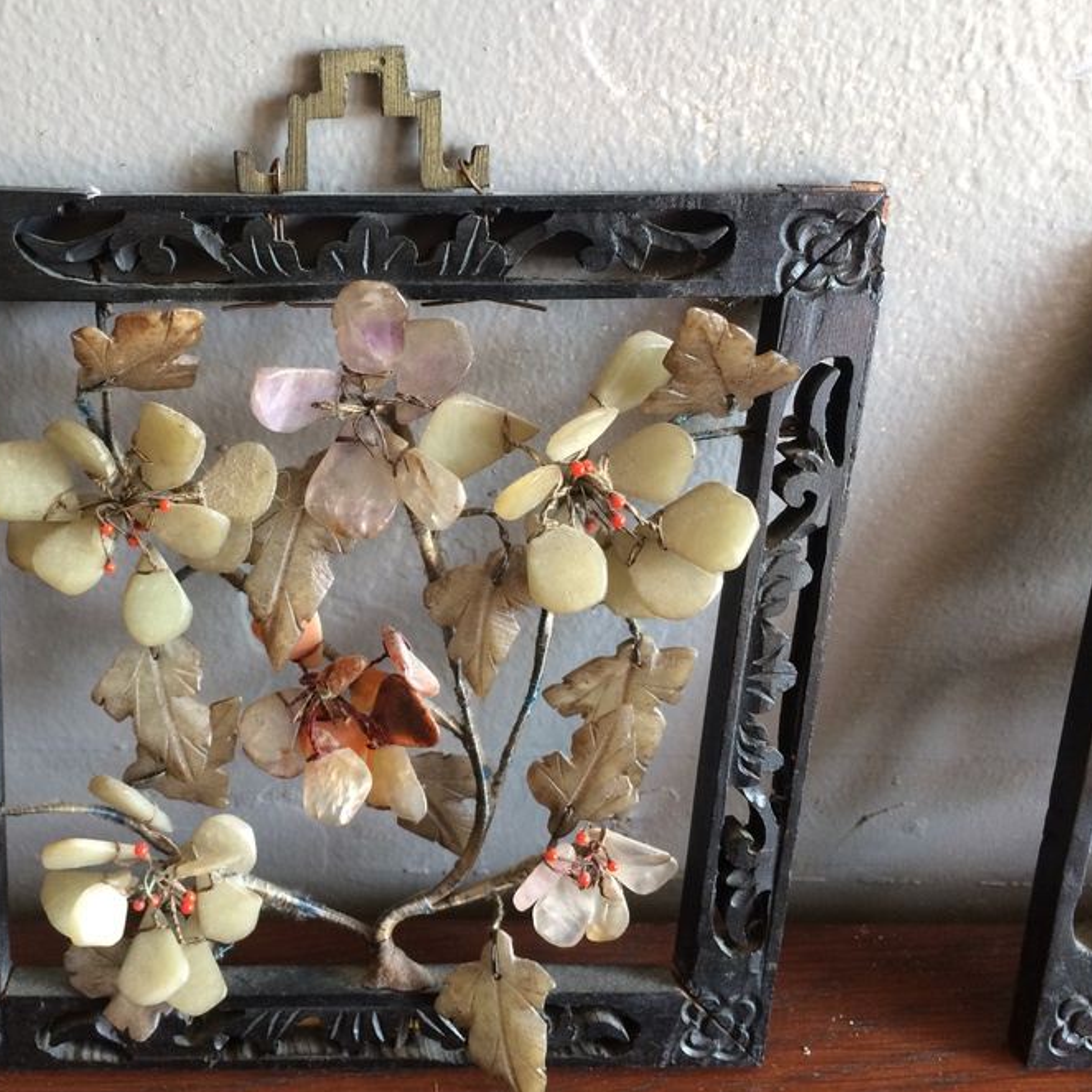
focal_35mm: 36
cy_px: 541
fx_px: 1285
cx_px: 354
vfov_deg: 46.0
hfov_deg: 45.3
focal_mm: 4.12
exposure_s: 1/30
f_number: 2.2
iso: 50
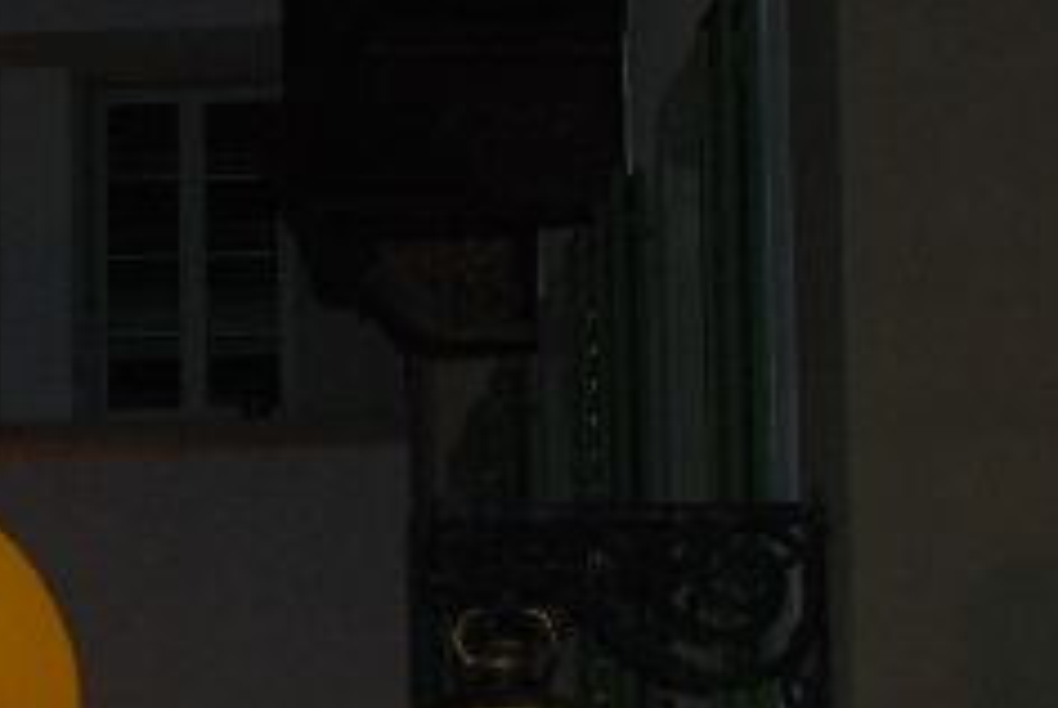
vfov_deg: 6.8
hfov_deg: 10.0
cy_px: 849
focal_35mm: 202
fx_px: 5949
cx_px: -179
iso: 200
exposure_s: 1/60
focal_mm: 31
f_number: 4.2
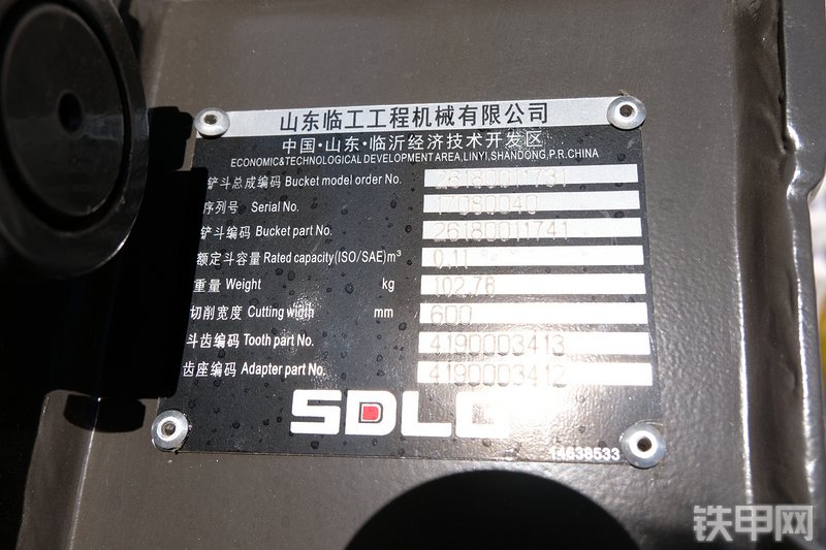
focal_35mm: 30
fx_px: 688
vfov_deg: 43.6
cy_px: 275
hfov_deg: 61.9
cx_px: 413
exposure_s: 1/1400
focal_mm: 20.1
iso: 200
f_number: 5.6
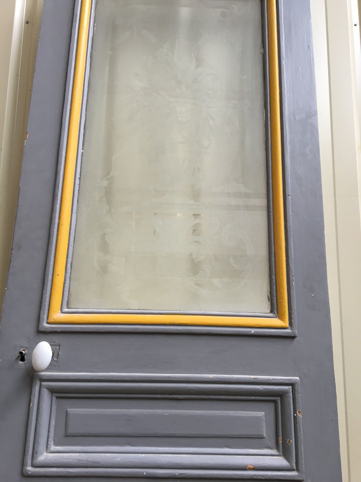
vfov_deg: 61.7
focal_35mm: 29
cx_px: 180
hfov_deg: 48.2
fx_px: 403
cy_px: 241
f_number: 2.2
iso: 50
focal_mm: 4.15
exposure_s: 1/33
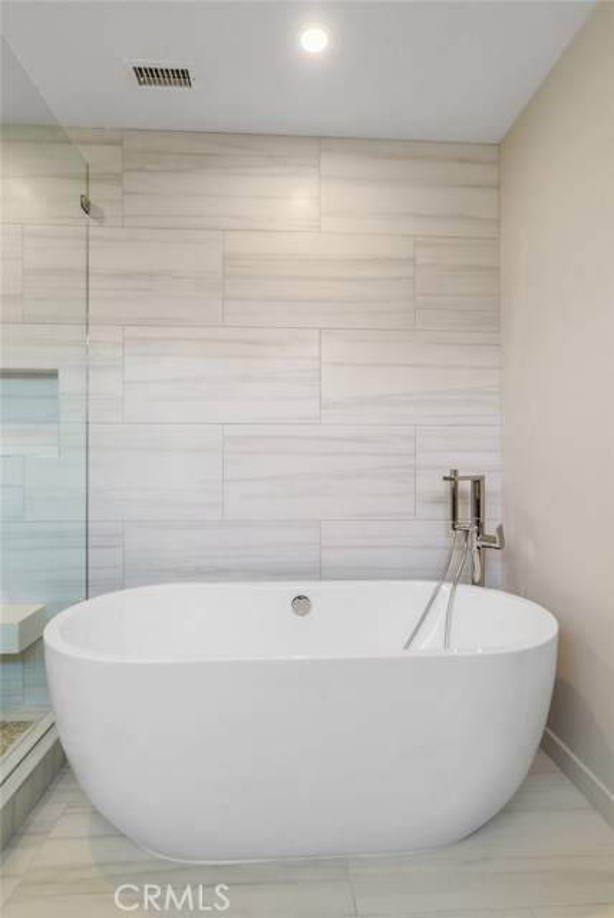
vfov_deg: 89.9
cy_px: 459
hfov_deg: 67.5
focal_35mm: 18
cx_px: 307
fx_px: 459
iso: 125
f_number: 8
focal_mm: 18
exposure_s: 1/40
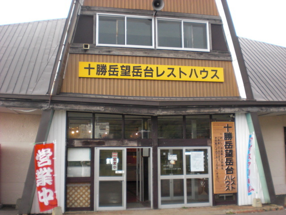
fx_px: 314
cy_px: 108
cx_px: 143
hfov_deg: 49.0
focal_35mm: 38
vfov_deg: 37.7
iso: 200
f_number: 3.1
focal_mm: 6.3
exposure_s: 1/100
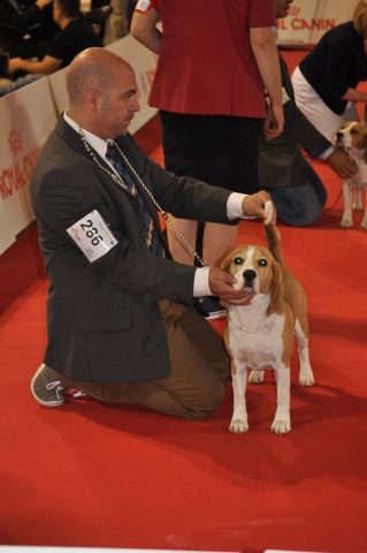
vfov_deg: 20.9
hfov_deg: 14.0
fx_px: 1494
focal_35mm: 98
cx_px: 184
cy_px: 276
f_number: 4.2
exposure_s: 1/60
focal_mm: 65
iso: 800
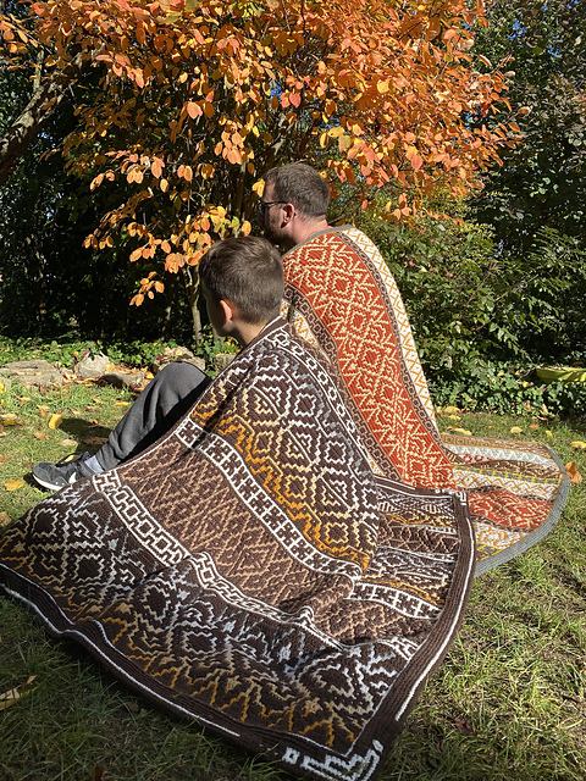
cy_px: 390
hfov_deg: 53.1
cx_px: 293
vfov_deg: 67.3
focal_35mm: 26
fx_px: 587
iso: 32
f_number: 1.8
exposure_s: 1/1866
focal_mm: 4.25
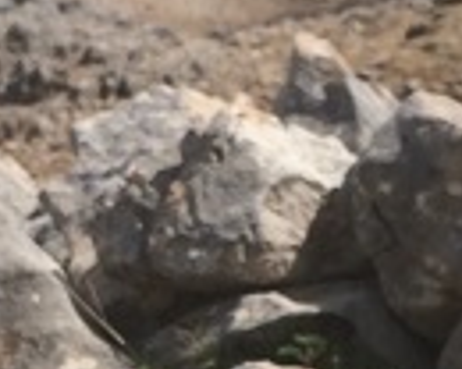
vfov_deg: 11.5
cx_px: 75
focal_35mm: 131
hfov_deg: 14.6
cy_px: 465
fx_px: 1791
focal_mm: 4.15
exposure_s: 1/3425
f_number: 2.2
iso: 32
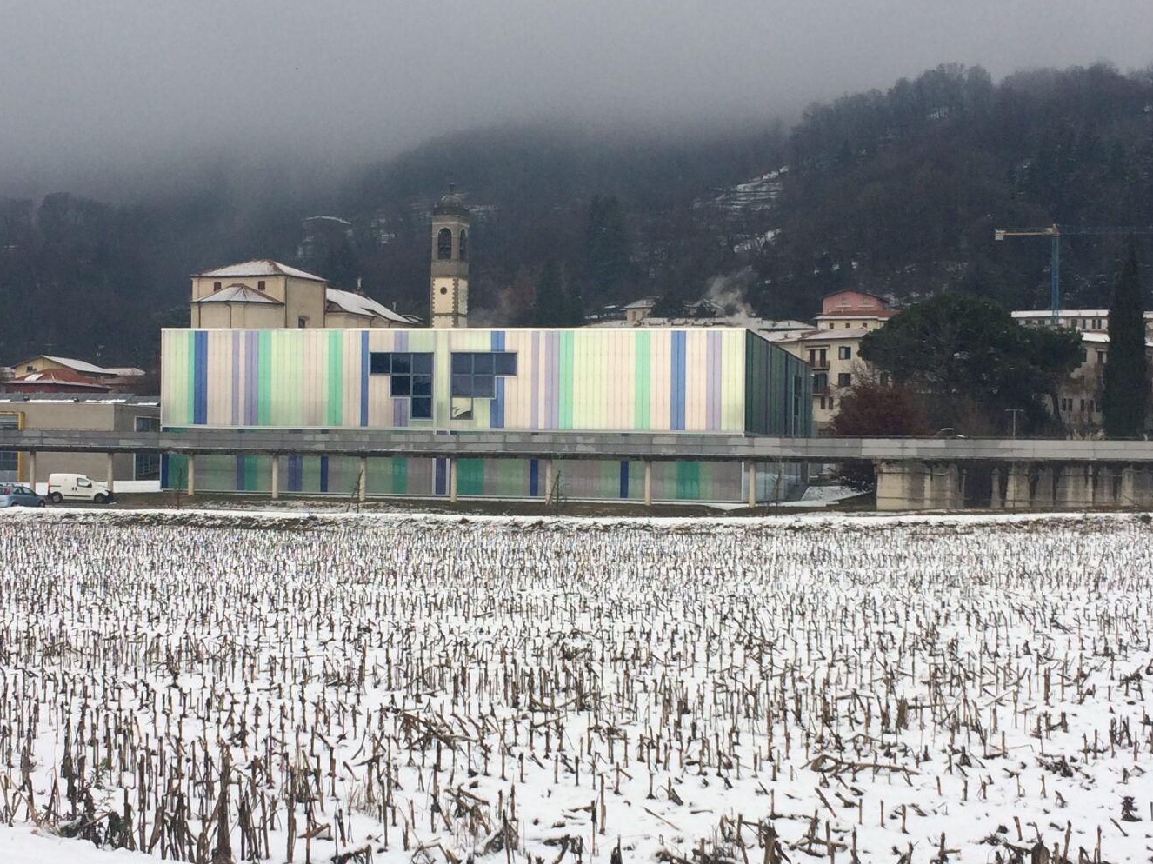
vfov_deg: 26.1
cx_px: 551
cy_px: 462
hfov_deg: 34.4
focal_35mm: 56
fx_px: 1865
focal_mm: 4.15
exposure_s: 1/1642
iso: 32
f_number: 2.2
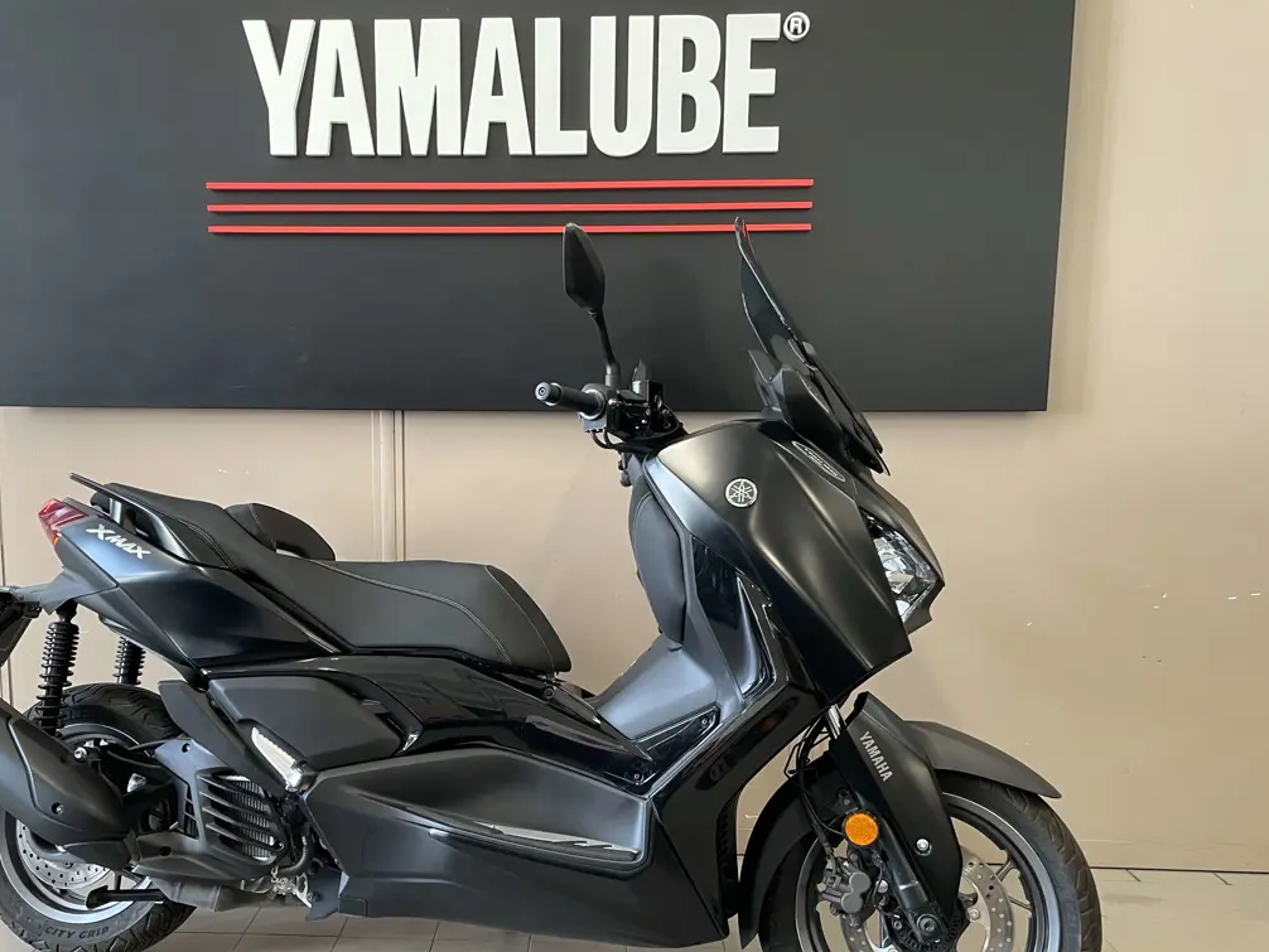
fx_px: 1137
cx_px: 531
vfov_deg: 45.3
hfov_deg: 58.0
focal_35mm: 31
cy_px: 557
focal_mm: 4.2
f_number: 1.6
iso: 125
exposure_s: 1/78
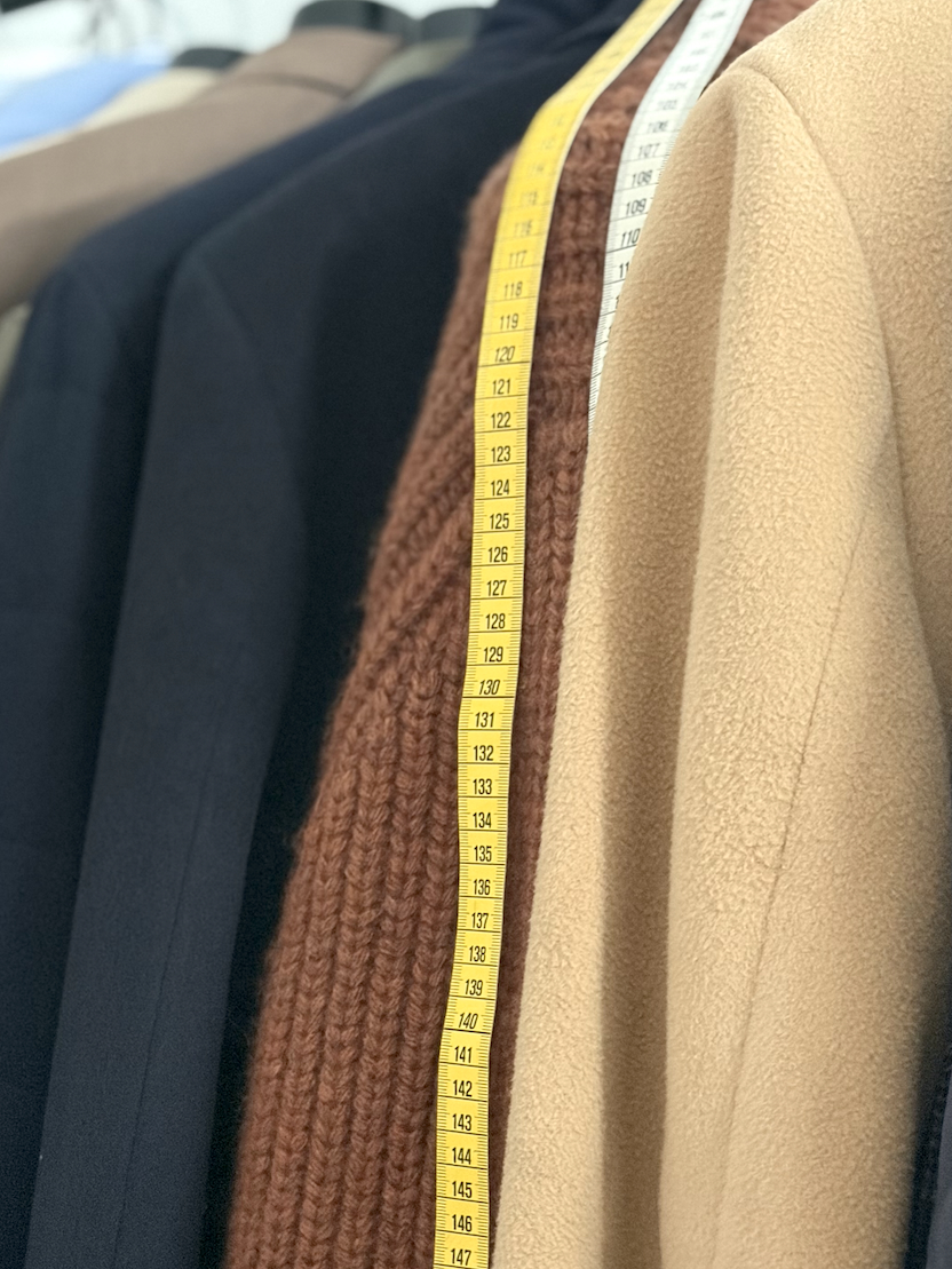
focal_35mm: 75
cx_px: 531
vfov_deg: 25.9
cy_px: 816
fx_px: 2750
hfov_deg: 19.6
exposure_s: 1/24
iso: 400
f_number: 1.6
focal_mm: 5.96
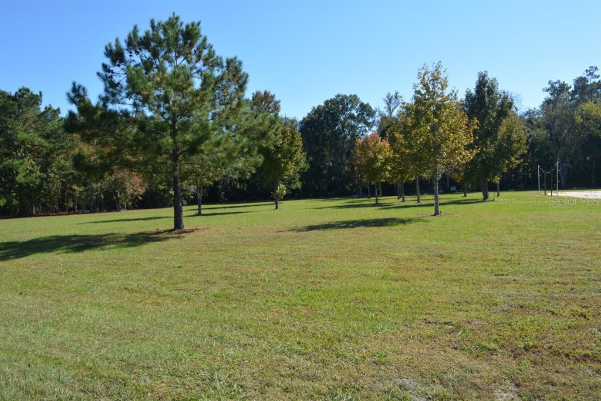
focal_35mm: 27
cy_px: 200
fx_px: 451
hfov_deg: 67.4
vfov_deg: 47.9
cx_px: 300
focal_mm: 18
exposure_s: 1/250
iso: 160
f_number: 8
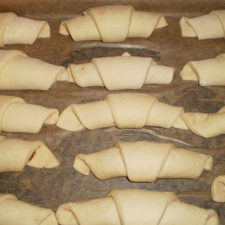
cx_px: 115
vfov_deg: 38.3
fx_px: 324
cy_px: 113
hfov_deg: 38.3
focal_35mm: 44
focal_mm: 6.3
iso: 125
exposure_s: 1/30
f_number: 3.1
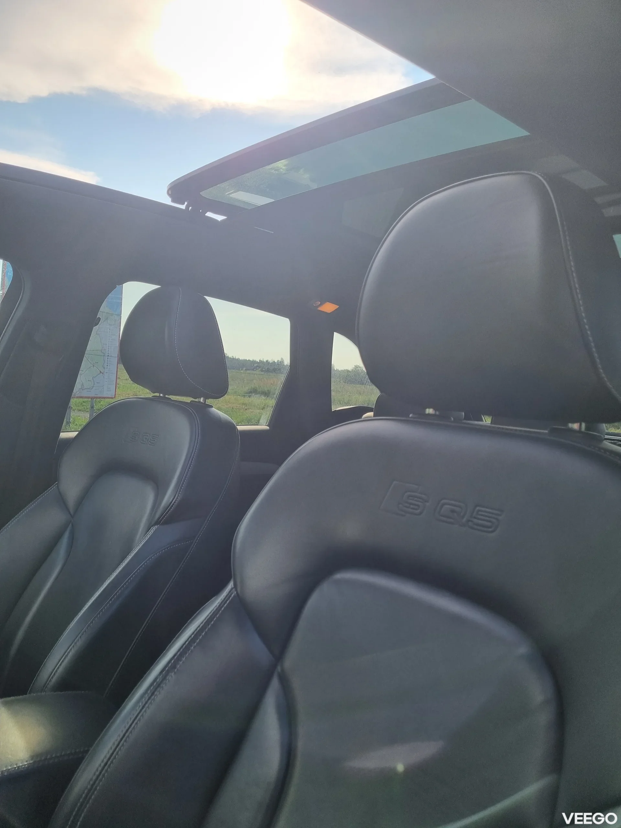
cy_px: 414
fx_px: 622
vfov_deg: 67.3
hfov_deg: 53.1
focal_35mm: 26
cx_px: 310
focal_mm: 5.4
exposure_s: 1/1072
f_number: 1.8
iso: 50
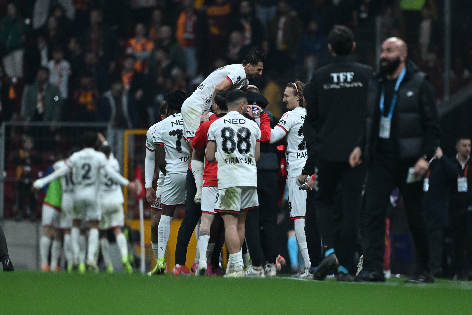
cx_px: 236
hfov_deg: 3.4
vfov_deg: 2.3
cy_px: 158
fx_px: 7866
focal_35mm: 600
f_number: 2.8
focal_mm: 400
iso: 3200
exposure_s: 1/3200
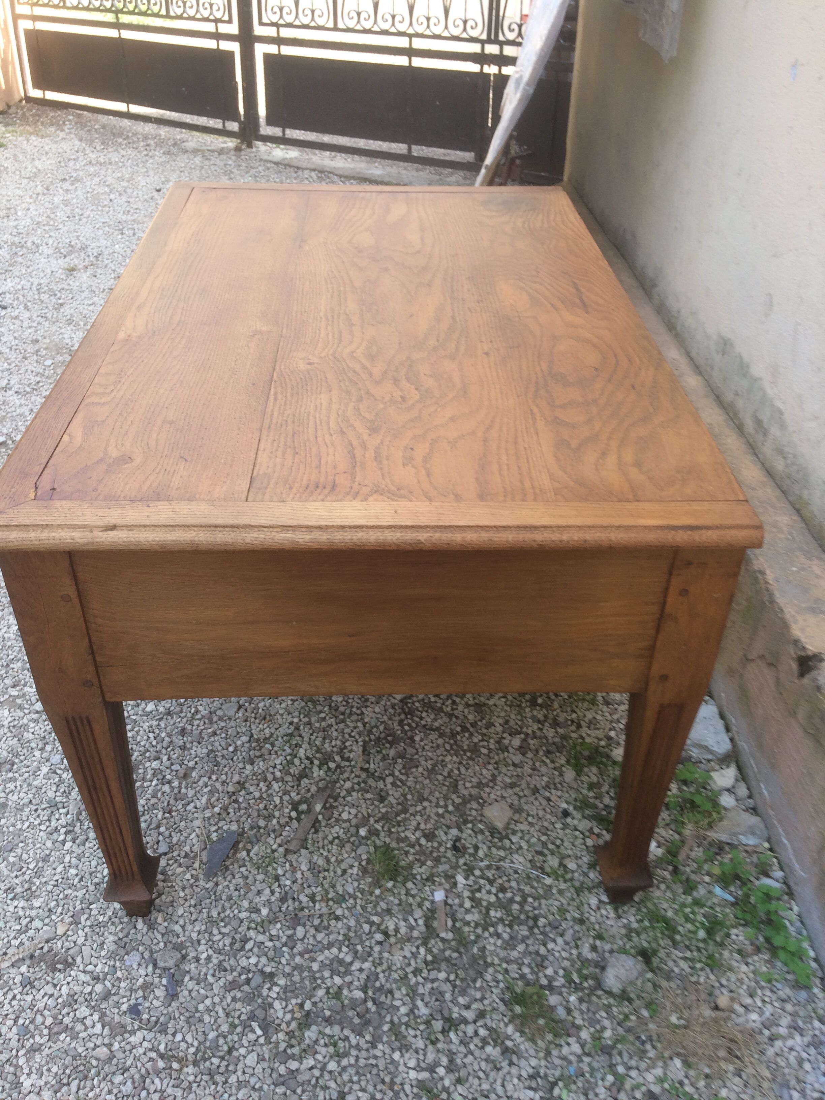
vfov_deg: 61.7
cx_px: 412
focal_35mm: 29
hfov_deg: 48.2
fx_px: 922
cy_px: 550
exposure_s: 1/146
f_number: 2.2
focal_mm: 4.15
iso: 32
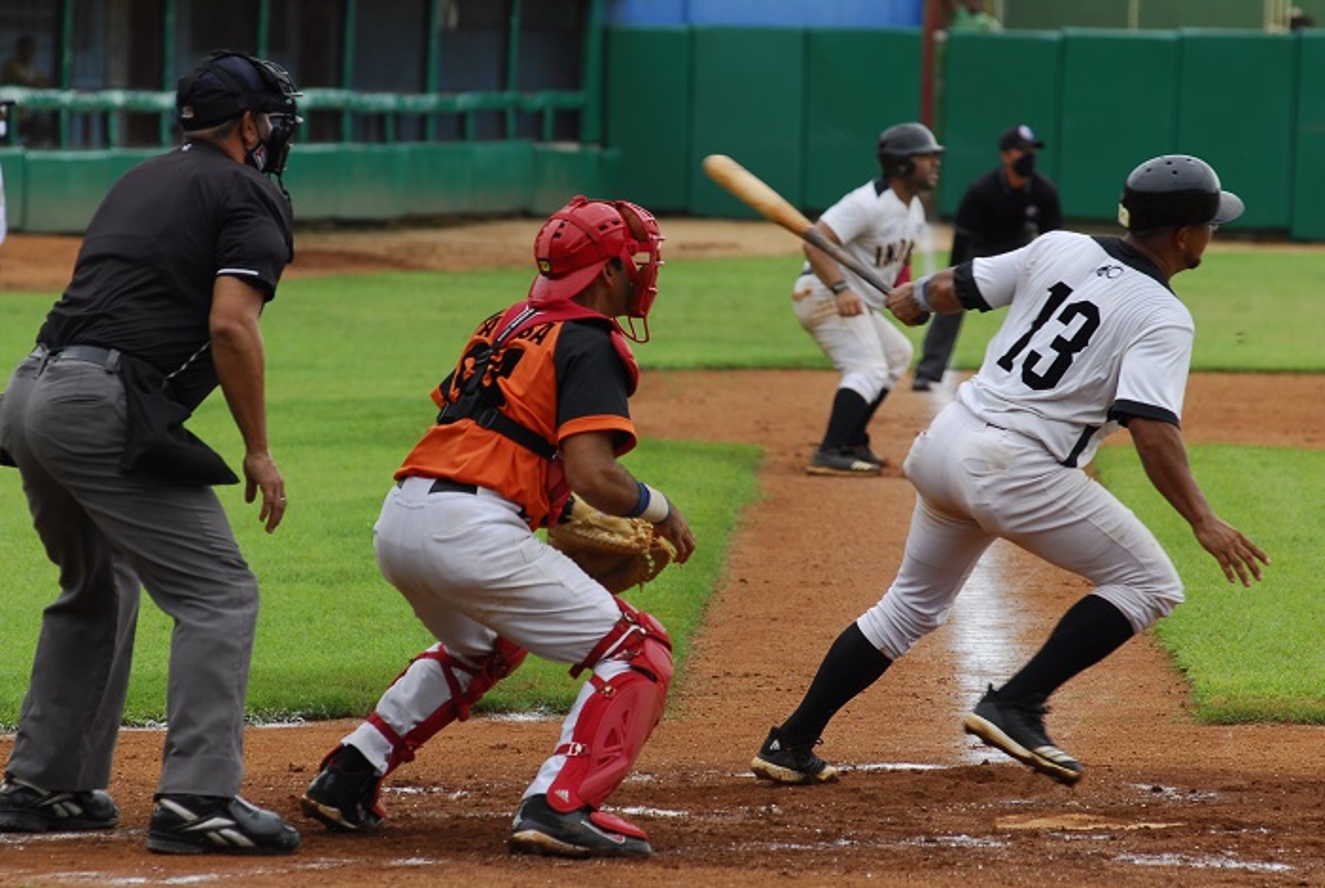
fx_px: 11058
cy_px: 444
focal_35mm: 300
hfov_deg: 6.9
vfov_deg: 4.6
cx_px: 662
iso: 100
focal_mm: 200
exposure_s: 1/250
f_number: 5.6
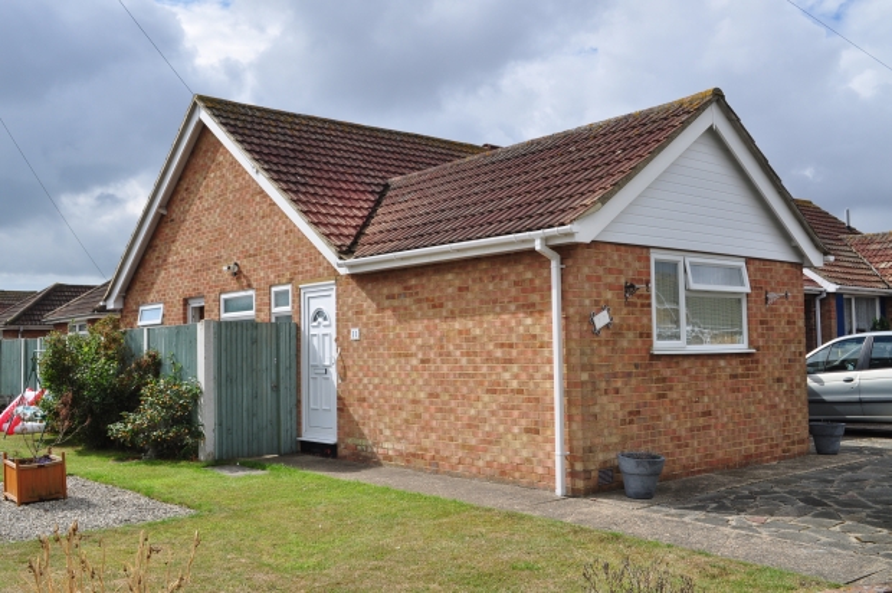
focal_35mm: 36
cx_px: 446
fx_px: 891
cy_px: 296
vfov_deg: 36.8
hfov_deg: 53.2
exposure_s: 1/320
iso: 200
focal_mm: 24
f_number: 11
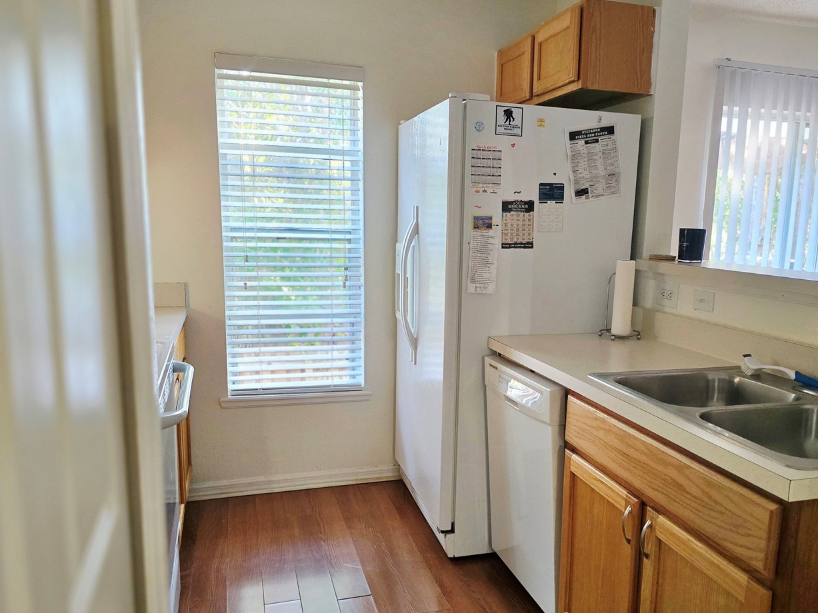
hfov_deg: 59.5
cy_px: 354
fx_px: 709
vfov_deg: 46.6
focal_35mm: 30
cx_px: 493
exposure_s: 1/120
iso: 640
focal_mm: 6.3
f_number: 1.7
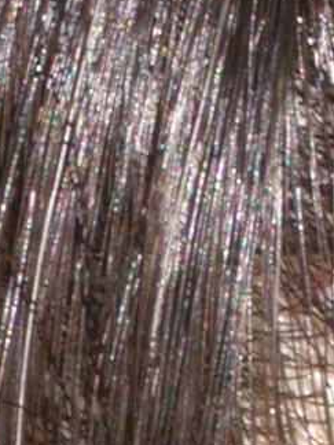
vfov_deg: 1.8
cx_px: 143
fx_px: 13894
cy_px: 1067
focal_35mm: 1080
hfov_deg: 1.4
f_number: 5.1
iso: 100
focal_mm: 32
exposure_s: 1/60.3
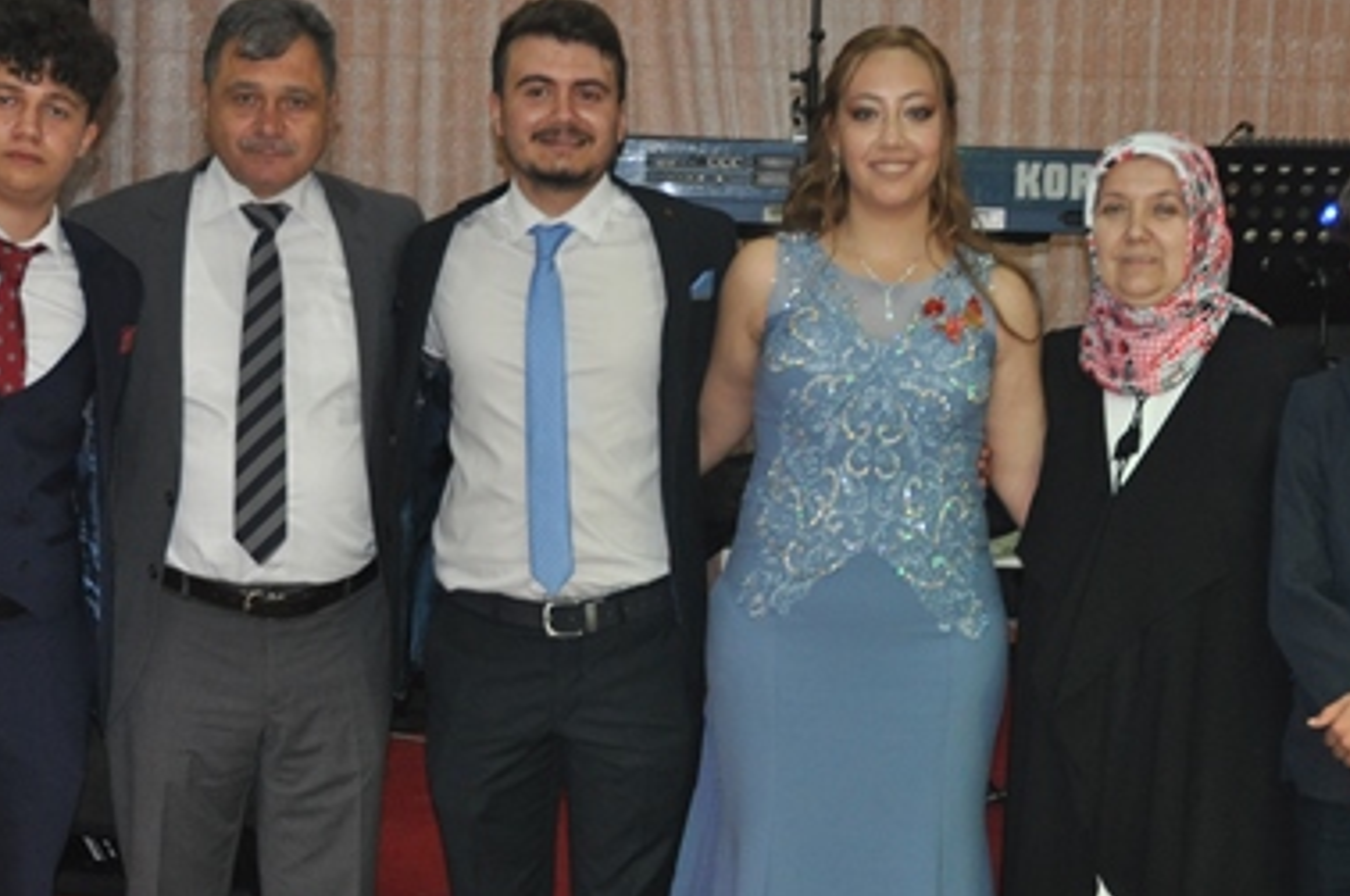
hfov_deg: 22.9
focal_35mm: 89
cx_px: 718
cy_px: 612
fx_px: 3327
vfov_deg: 15.3
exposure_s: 1/60
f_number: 4.2
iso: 800
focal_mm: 35
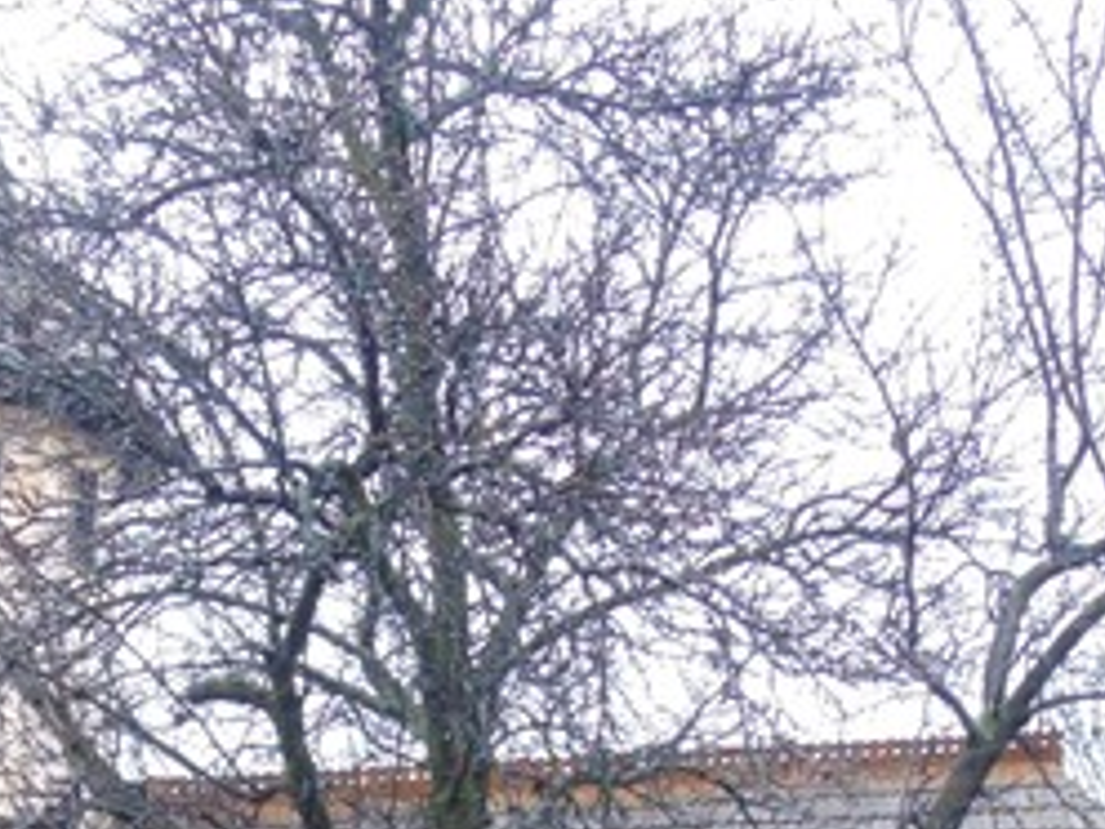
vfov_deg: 15.5
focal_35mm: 87
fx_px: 2777
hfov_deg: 22.4
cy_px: 1297
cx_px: 356
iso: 250
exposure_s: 1/30
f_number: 3.2
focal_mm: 4.8
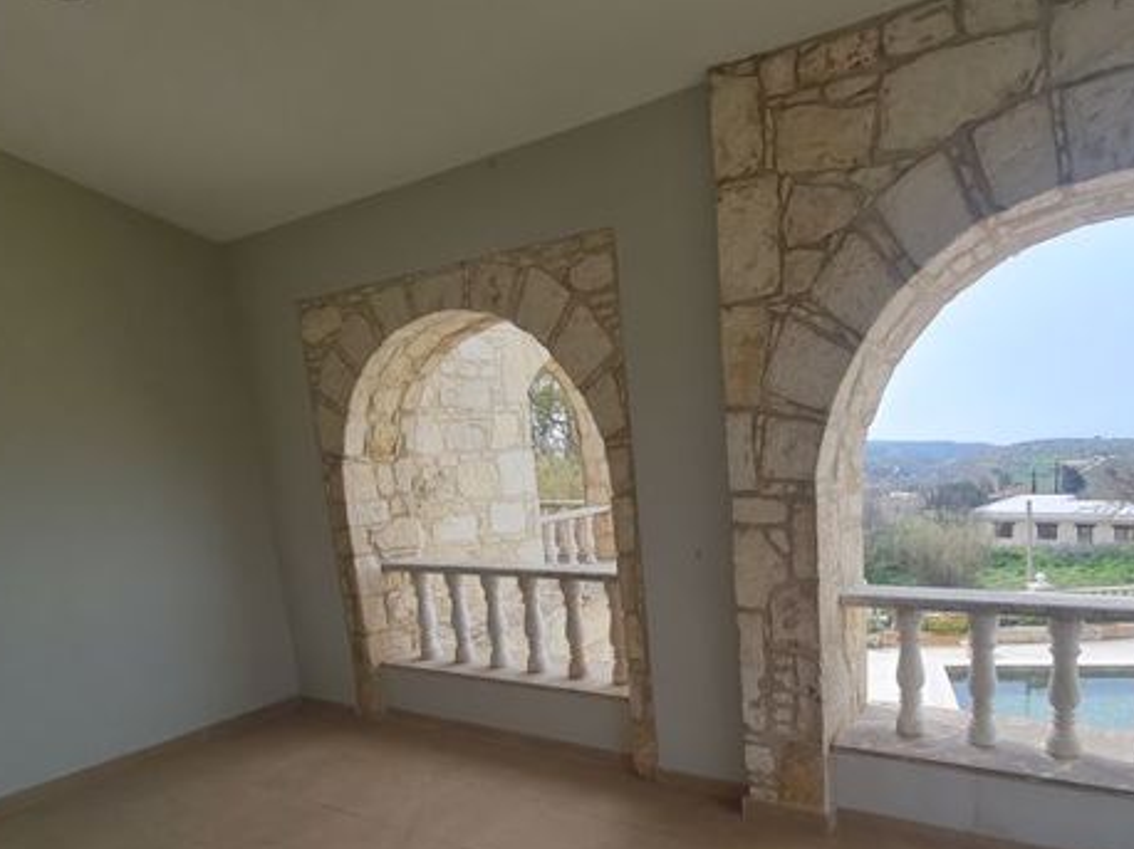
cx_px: 719
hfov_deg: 80.0
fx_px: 655
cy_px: 564
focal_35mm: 20
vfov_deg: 64.3
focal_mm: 2.2
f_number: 2.2
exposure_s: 1/832
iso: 64
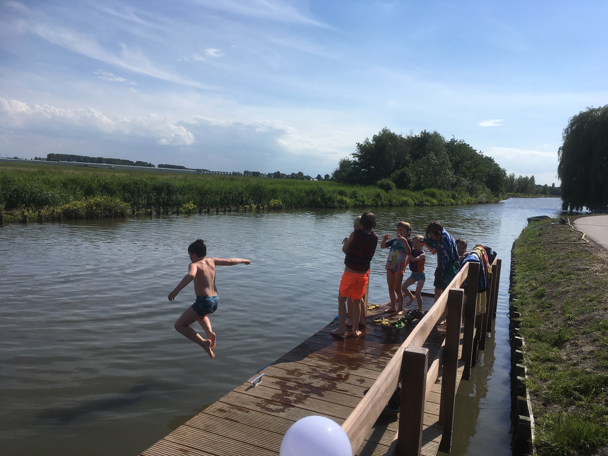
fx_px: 509
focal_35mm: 29
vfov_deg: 48.2
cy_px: 228
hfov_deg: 61.7
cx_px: 304
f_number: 2.2
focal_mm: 4.15
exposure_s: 1/2849
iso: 25
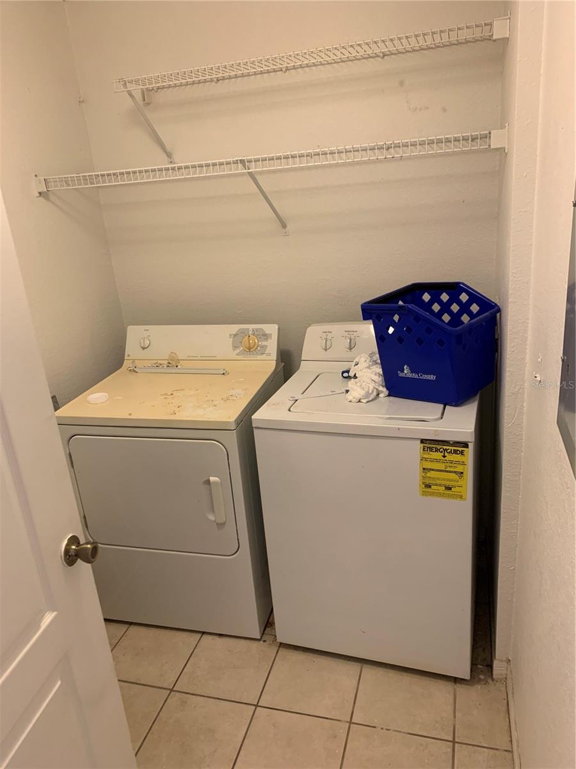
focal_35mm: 26
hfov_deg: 53.1
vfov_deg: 67.3
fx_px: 577
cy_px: 384
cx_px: 288
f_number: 1.8
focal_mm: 4.25
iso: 200
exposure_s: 1/60
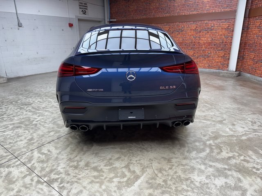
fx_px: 182
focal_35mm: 24
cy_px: 98
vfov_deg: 56.8
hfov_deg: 71.6
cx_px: 131
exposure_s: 1/120
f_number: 1.78
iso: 64
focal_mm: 6.76
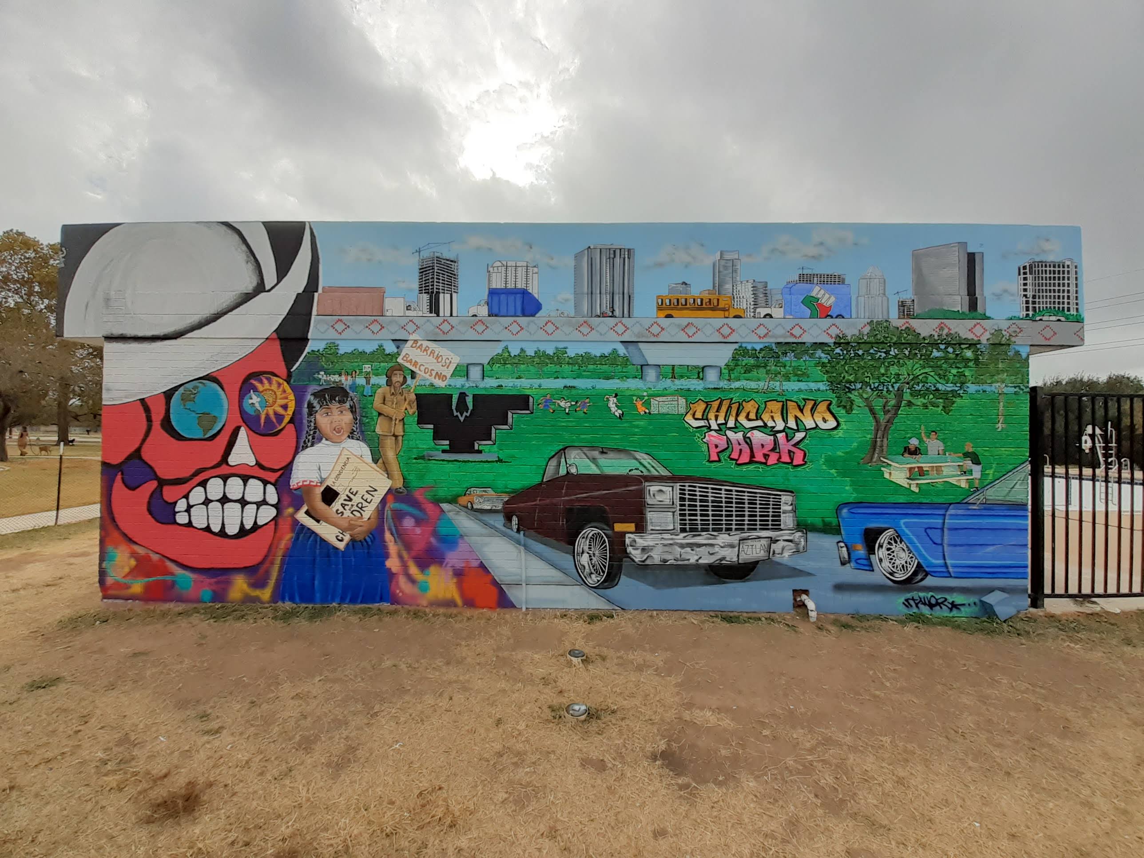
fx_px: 430
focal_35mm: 13
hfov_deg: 106.2
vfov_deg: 89.9
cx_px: 572
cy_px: 429
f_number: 2.2
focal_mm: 1.13
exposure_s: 1/788
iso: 40
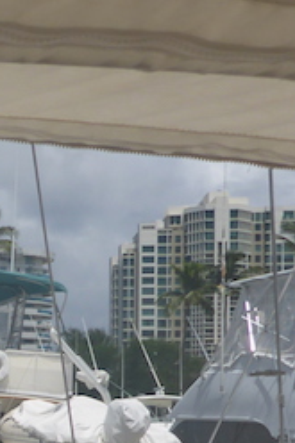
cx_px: -368
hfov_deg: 12.2
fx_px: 1157
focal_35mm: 94
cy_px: 416
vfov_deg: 21.1
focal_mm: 4.9
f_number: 10
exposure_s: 1/400
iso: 100
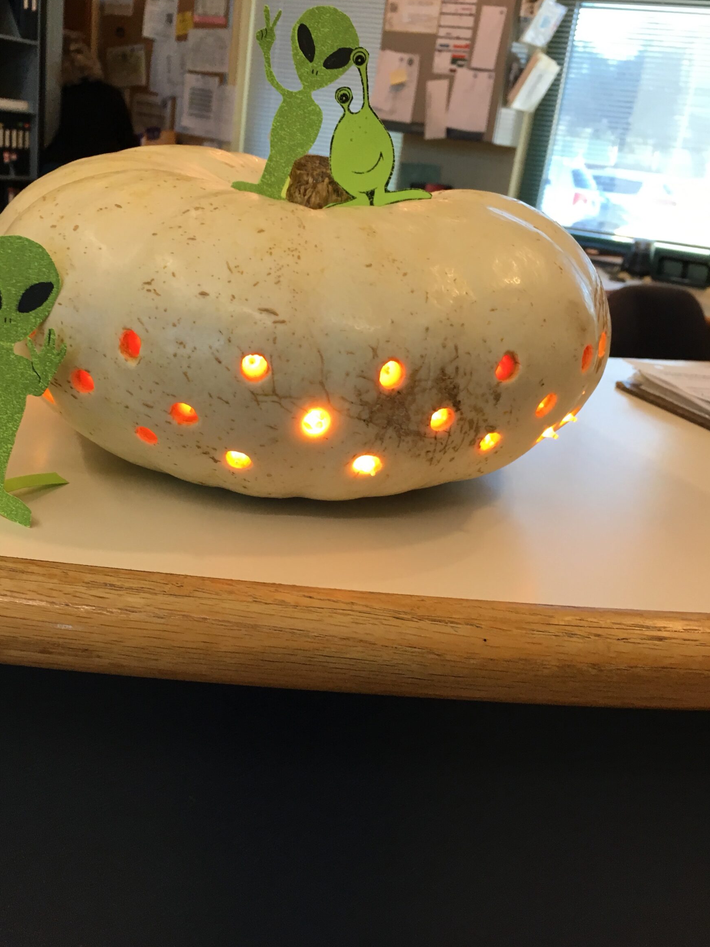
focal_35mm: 32
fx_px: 875
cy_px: 451
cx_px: 326
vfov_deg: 56.8
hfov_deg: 44.1
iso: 40
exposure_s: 1/30
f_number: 2.2
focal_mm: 4.15
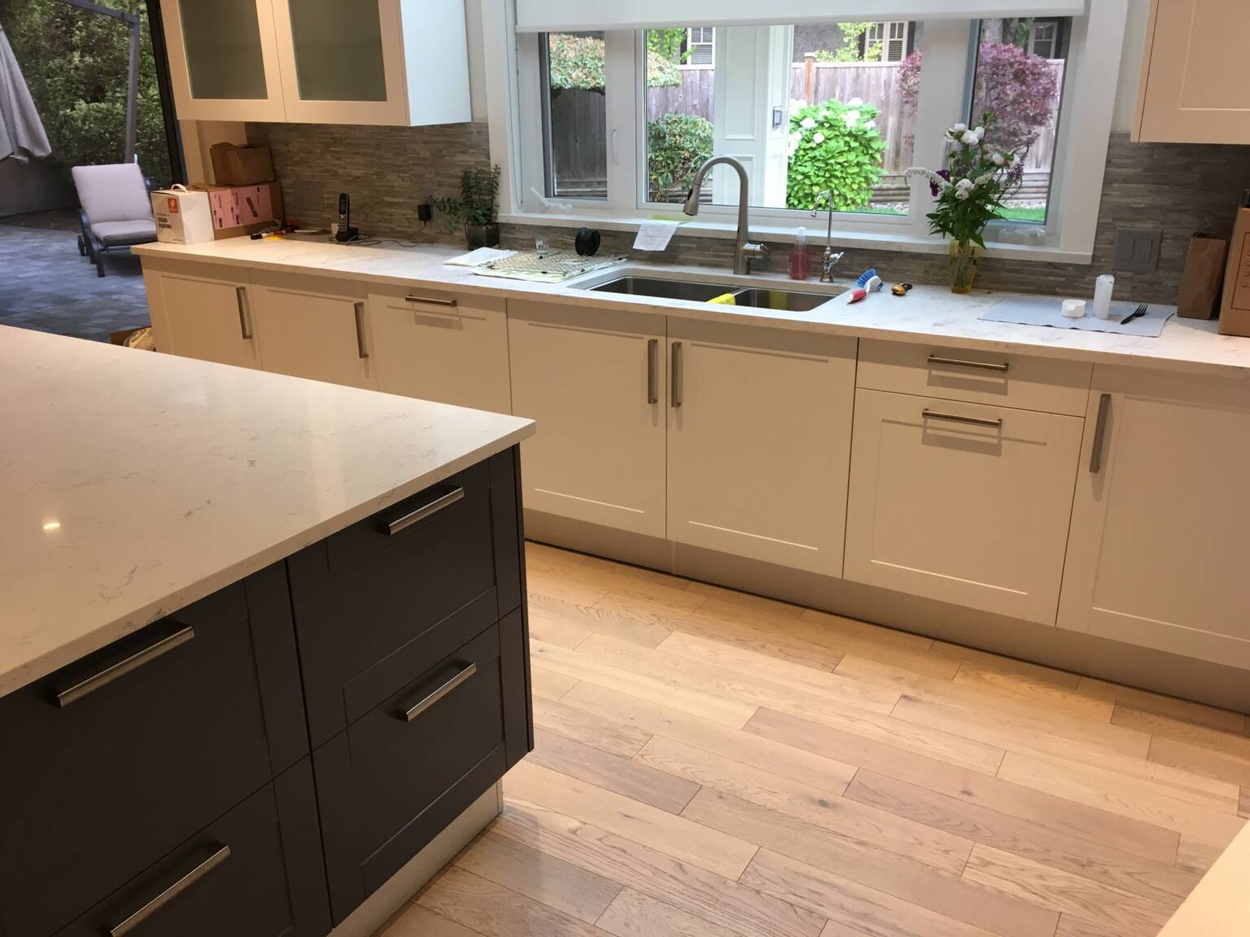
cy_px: 468
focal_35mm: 29
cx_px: 625
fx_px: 1047
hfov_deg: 61.7
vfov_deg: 48.2
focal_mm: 4.15
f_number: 2.2
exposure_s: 1/30
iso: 64
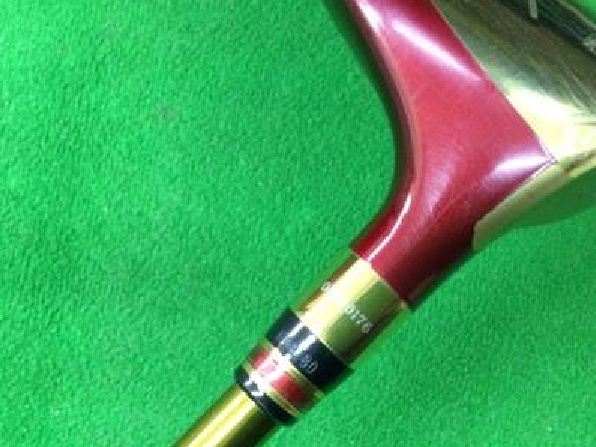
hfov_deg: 38.2
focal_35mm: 50
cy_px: 297
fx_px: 861
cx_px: 309
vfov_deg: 28.9
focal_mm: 3.3
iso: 200
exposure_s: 1/24
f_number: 2.4
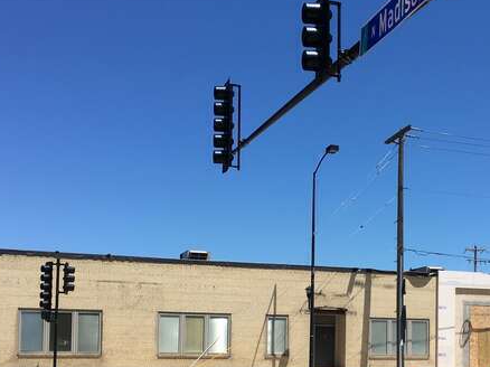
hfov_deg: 35.9
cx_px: 322
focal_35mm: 53
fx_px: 750
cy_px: 319
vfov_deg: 26.7
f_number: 2.2
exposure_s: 1/2198
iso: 25
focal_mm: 4.15
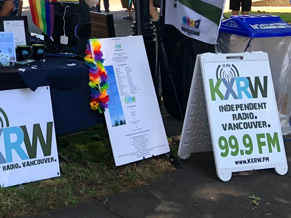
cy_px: -27
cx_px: -34
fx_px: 580
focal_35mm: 69
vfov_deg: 20.3
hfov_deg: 25.9
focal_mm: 3.99
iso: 20
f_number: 1.8
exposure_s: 1/129
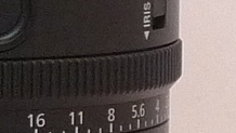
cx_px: -39
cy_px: 69
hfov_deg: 3.3
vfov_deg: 1.9
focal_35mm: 648
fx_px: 4058
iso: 400
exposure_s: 1/100
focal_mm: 12.8
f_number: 2.8
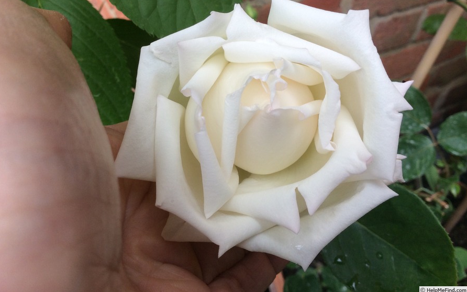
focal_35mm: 34
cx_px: 233
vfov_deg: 37.2
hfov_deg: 56.7
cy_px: 118
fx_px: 433
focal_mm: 3.3
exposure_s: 1/158
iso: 32
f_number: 2.4
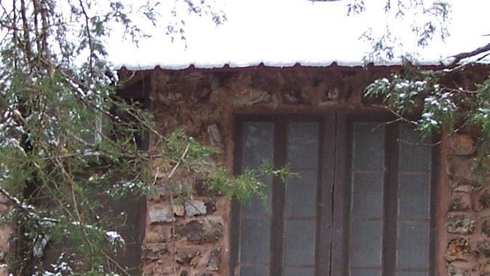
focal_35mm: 126
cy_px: 221
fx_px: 1638
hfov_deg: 17.0
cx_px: 209
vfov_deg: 9.6
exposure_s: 1/180
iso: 80
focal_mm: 6.3
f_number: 2.8
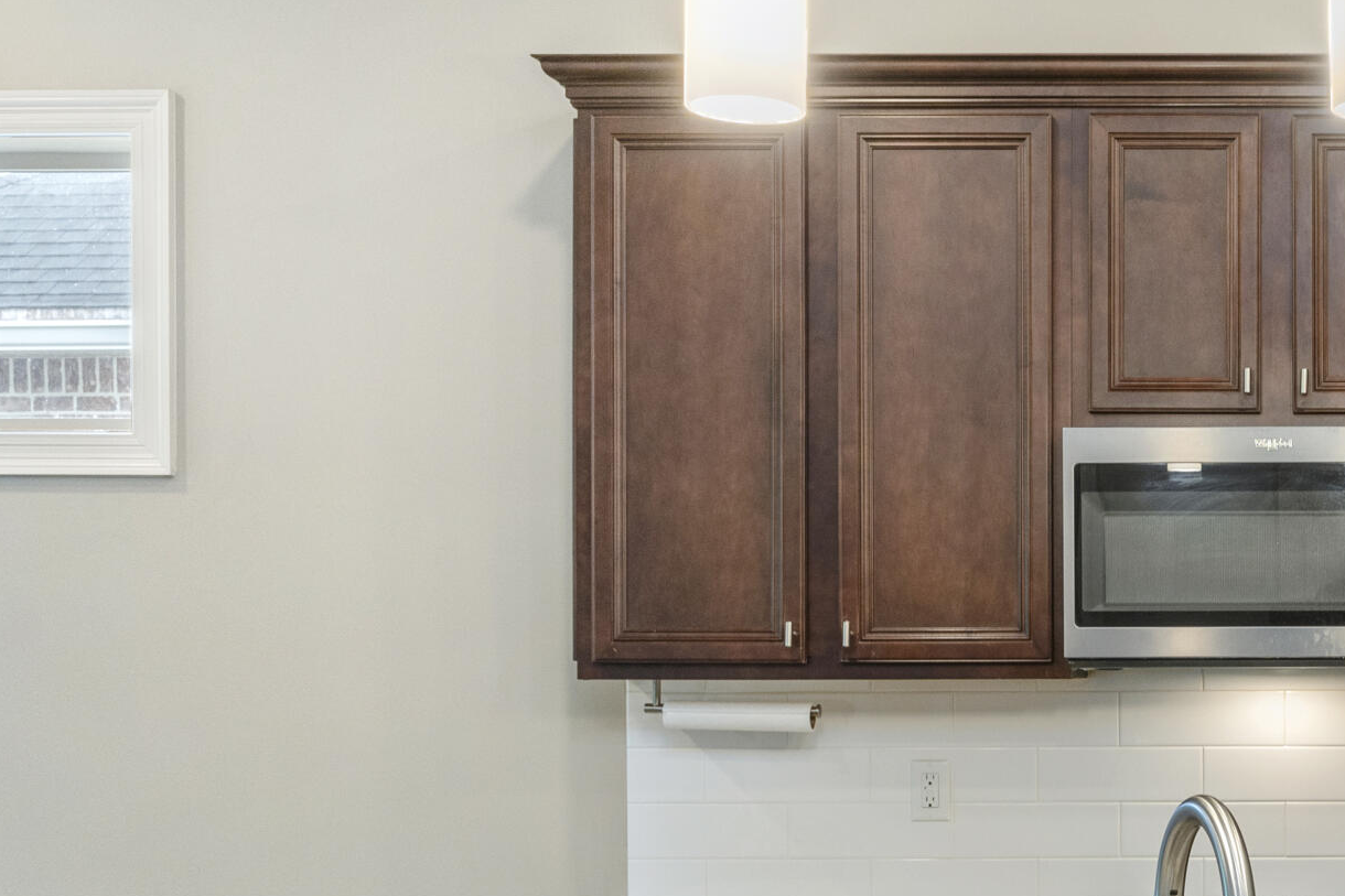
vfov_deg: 22.7
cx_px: 1357
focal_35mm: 59
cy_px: 690
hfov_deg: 31.3
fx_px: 2204
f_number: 9
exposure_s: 1/30
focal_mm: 24
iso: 800
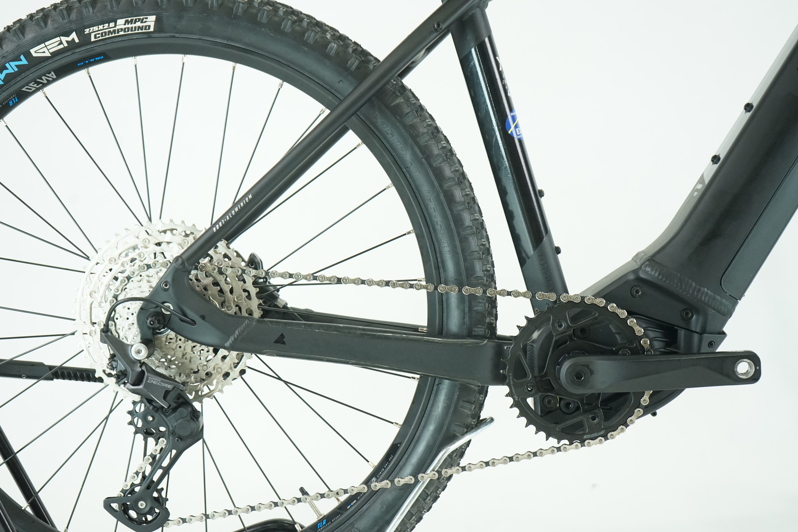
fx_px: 1286
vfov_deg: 23.4
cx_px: 399
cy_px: 266
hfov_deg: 34.5
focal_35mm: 58
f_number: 5.6
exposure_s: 1/200
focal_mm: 58
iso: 2500
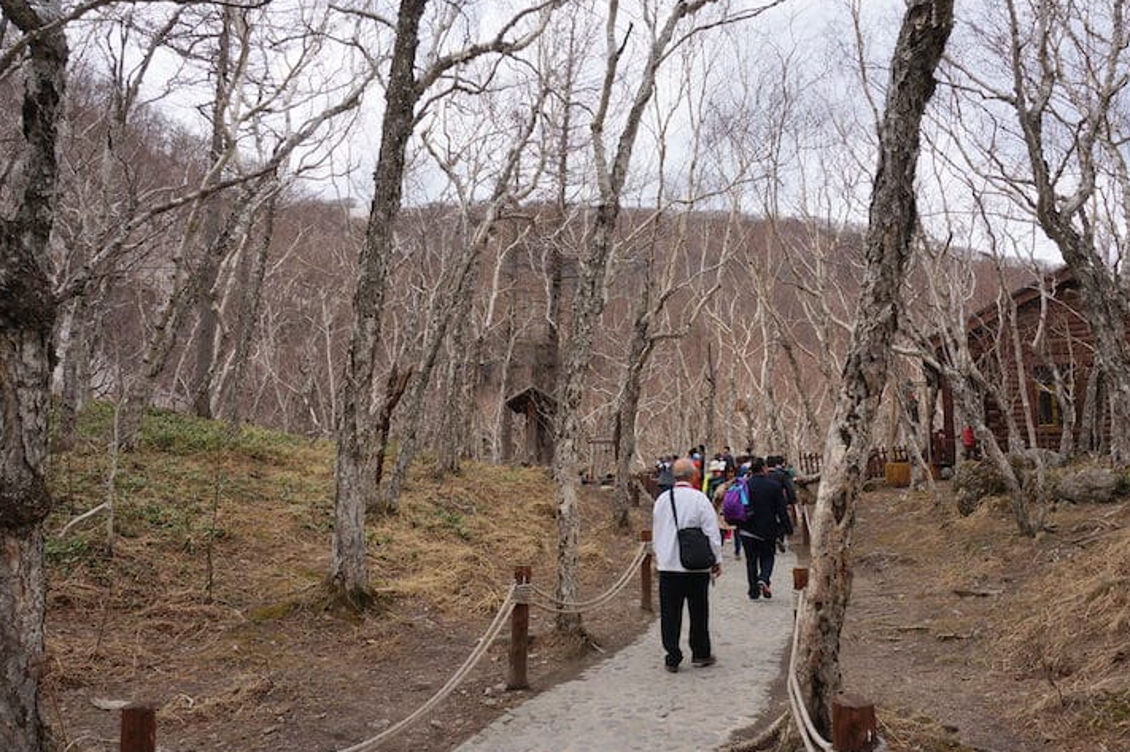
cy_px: 380
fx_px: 847
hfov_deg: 67.2
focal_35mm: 27
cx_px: 629
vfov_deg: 47.9
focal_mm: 16
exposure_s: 1/80
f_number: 11
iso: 100
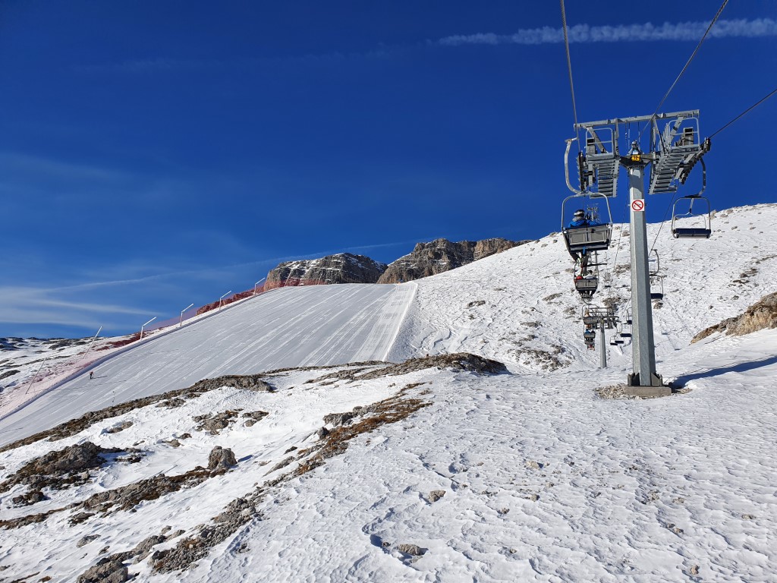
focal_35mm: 26
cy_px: 292
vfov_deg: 53.1
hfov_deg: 67.3
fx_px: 584
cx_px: 388
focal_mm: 4.32
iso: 50
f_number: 2.4
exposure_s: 1/2704
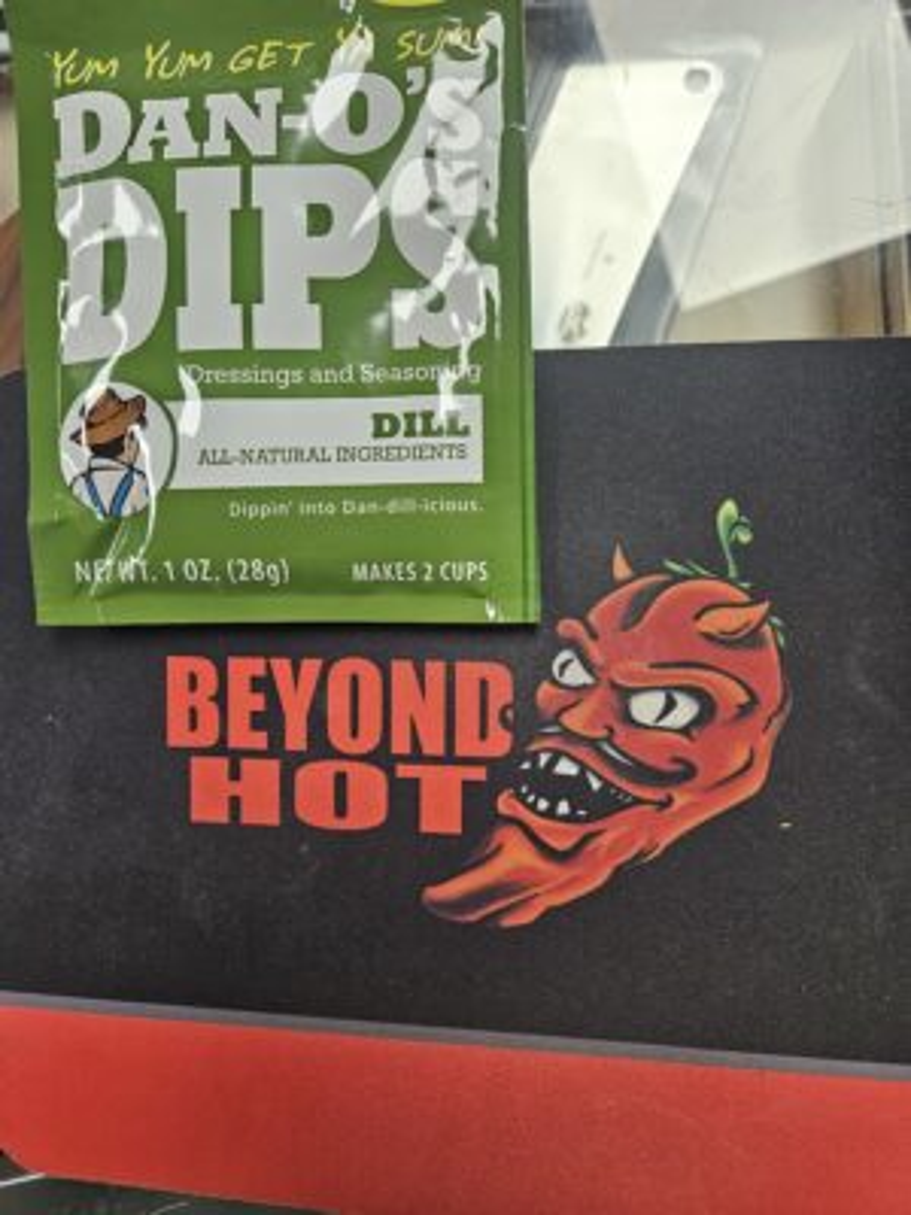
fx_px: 807
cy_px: 608
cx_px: 456
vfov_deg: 73.9
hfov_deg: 58.9
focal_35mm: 23
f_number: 1.8
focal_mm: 5.4
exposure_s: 1/120
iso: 160
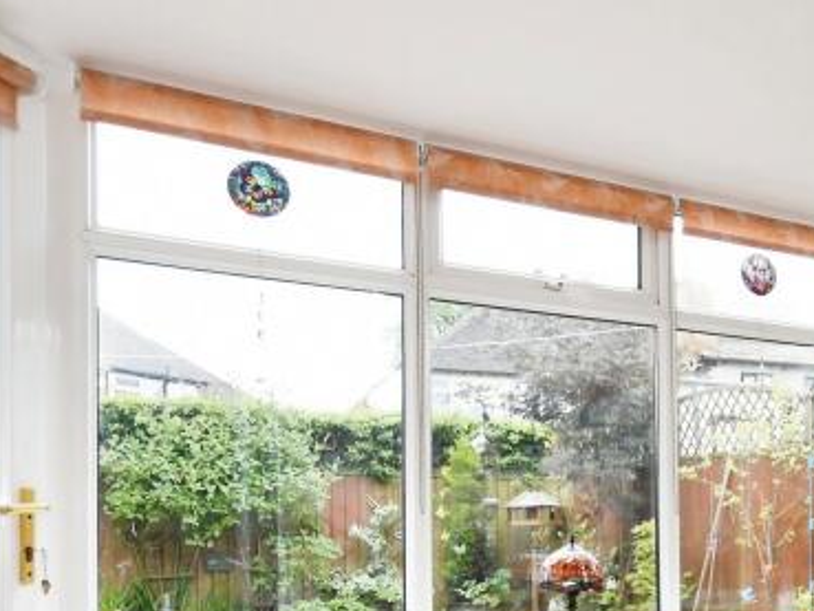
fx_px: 941
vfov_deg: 34.6
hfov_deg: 42.8
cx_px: 737
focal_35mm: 40
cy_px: 506
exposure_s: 1/125
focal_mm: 10
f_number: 8
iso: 400
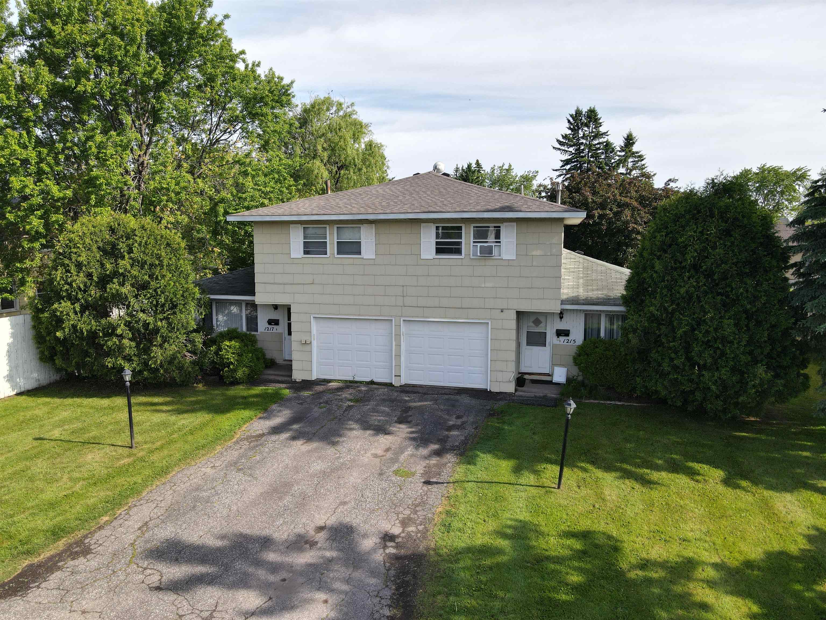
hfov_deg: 71.6
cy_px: 310
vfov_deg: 56.8
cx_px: 413
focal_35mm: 24
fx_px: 573
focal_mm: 4.5
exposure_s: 1/640
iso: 110
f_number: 2.8
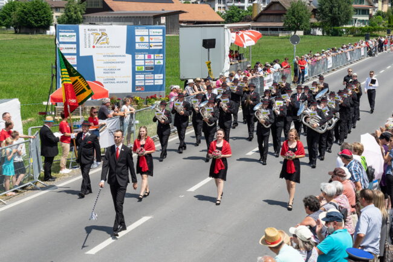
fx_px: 764
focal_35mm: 70
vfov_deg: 19.5
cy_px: 131
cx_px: 196
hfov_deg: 28.8
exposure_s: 1/200
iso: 100
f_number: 11
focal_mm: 70
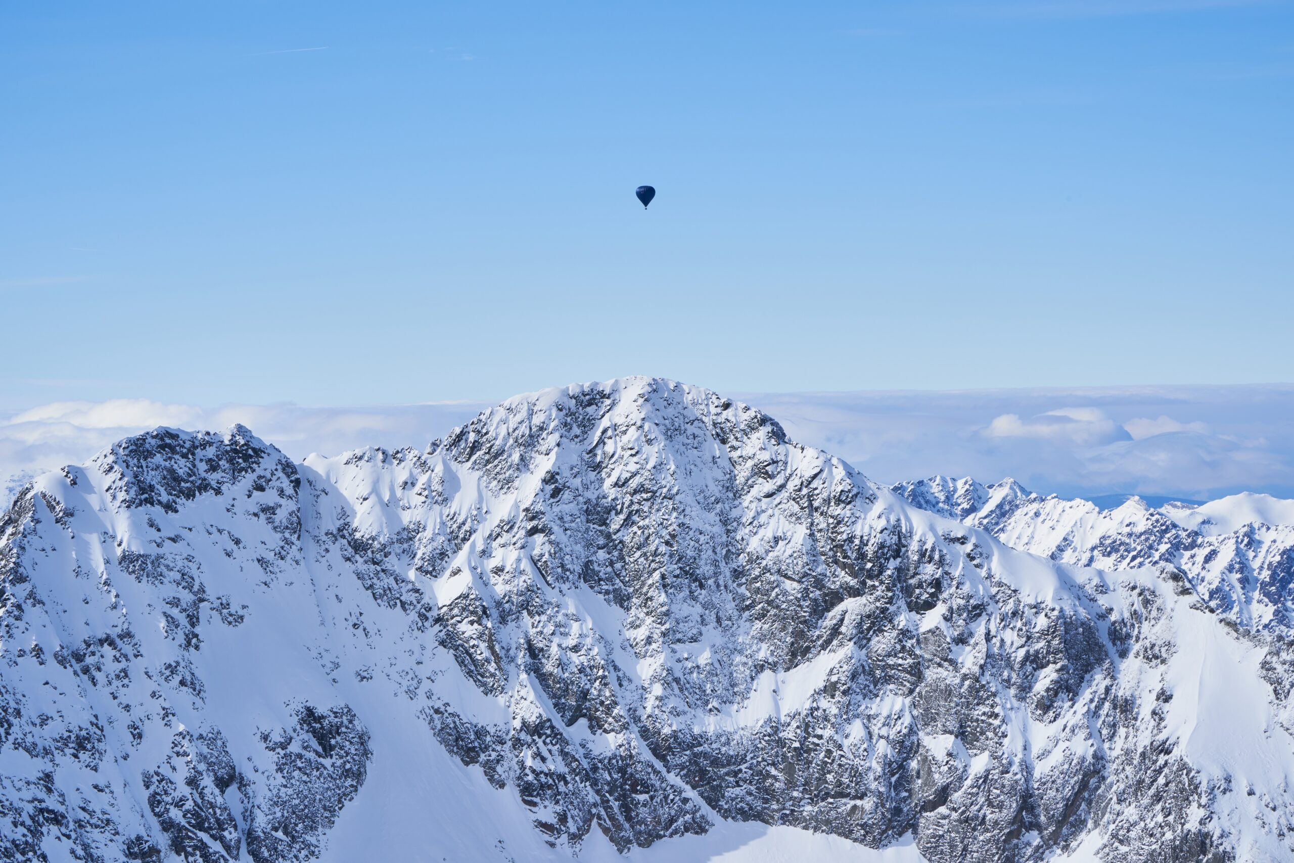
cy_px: 432
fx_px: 3594
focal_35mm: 100
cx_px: 647
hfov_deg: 20.4
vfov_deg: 13.7
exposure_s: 1/80
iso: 100
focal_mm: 100
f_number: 20
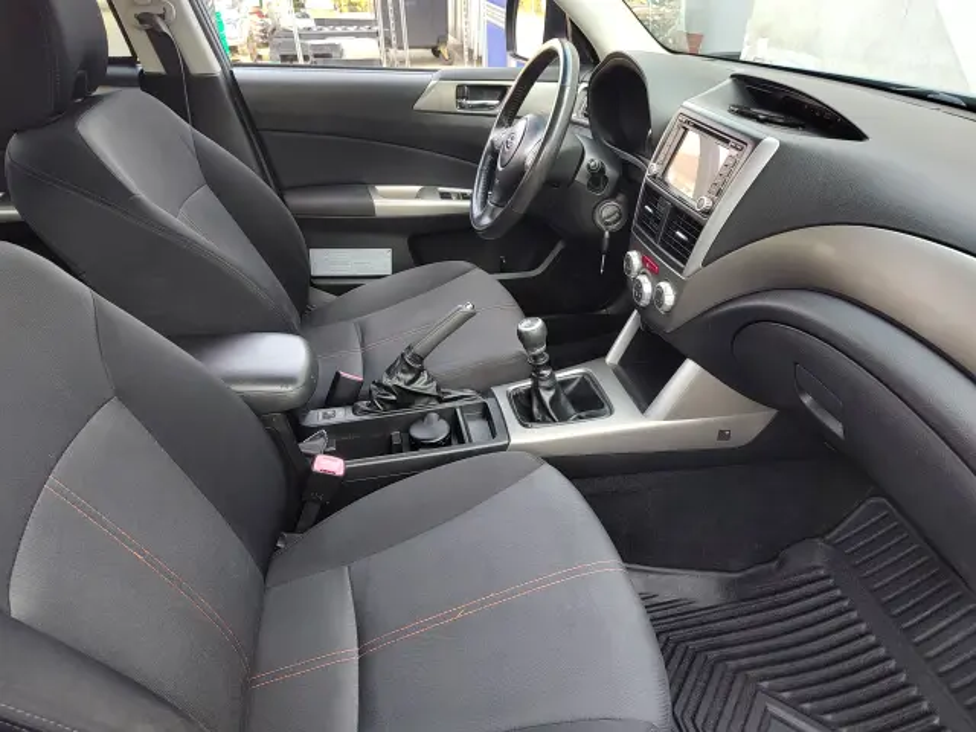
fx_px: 648
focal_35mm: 23
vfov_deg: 58.9
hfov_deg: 73.9
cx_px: 488
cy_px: 366
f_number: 1.8
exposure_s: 1/100
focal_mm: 5.56
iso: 129
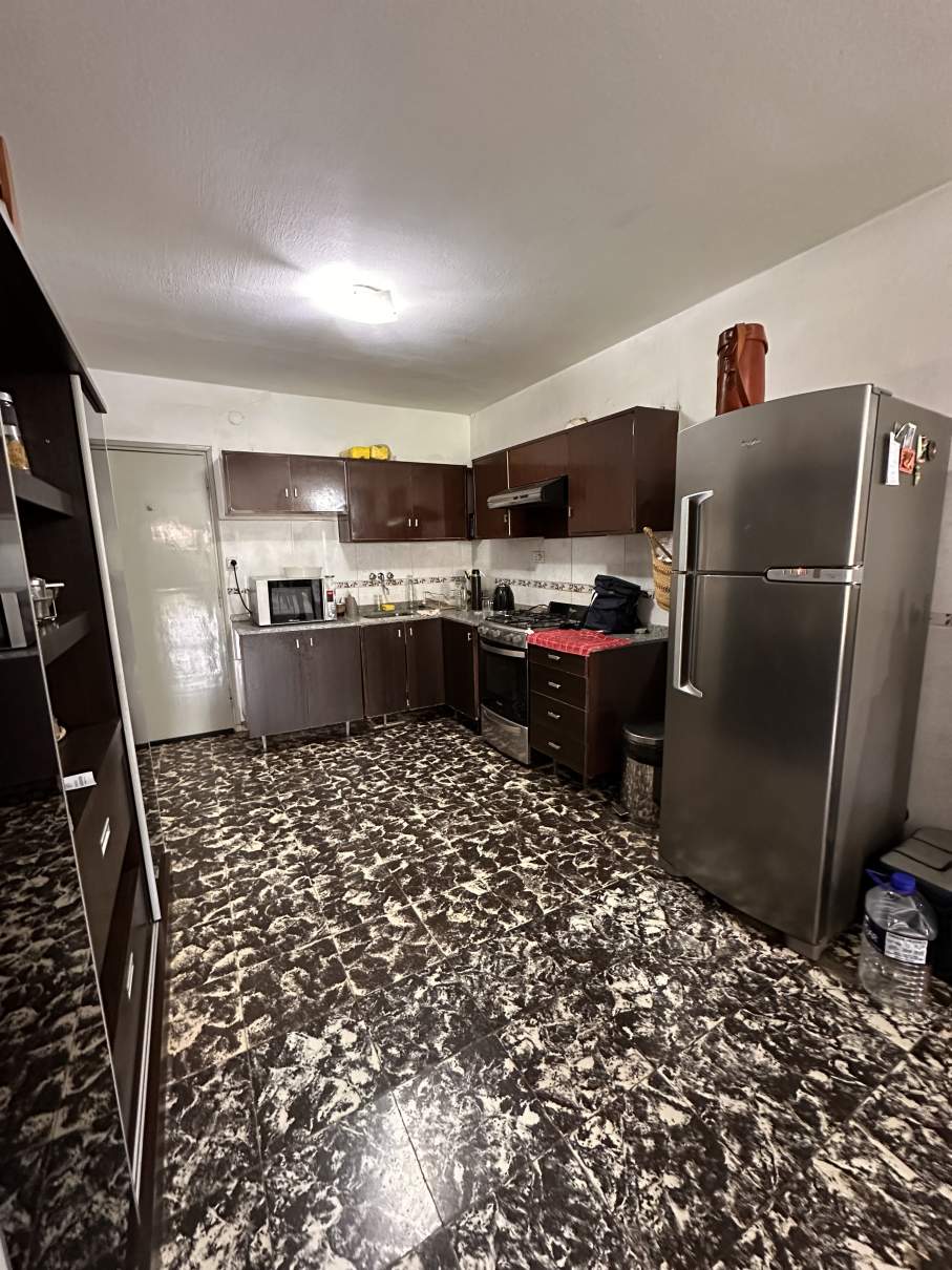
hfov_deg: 85.7
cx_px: 476
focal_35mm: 14
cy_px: 635
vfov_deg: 102.1
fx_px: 514
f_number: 2.2
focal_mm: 2.22
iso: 1000
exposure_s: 1/50
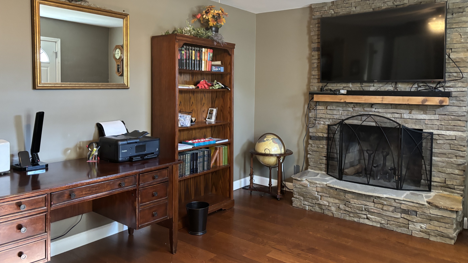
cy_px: 109
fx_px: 360
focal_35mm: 29
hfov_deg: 66.1
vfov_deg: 40.1
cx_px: 239
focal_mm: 5.96
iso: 400
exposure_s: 1/40
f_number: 1.6
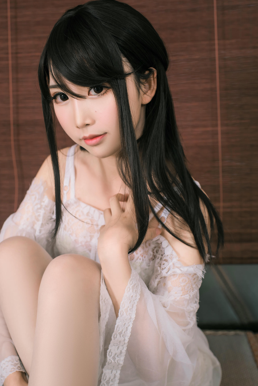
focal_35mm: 45
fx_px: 483
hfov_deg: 29.9
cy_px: 229
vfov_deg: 43.4
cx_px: 112
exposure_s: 1/100
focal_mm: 35
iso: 125
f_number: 3.2
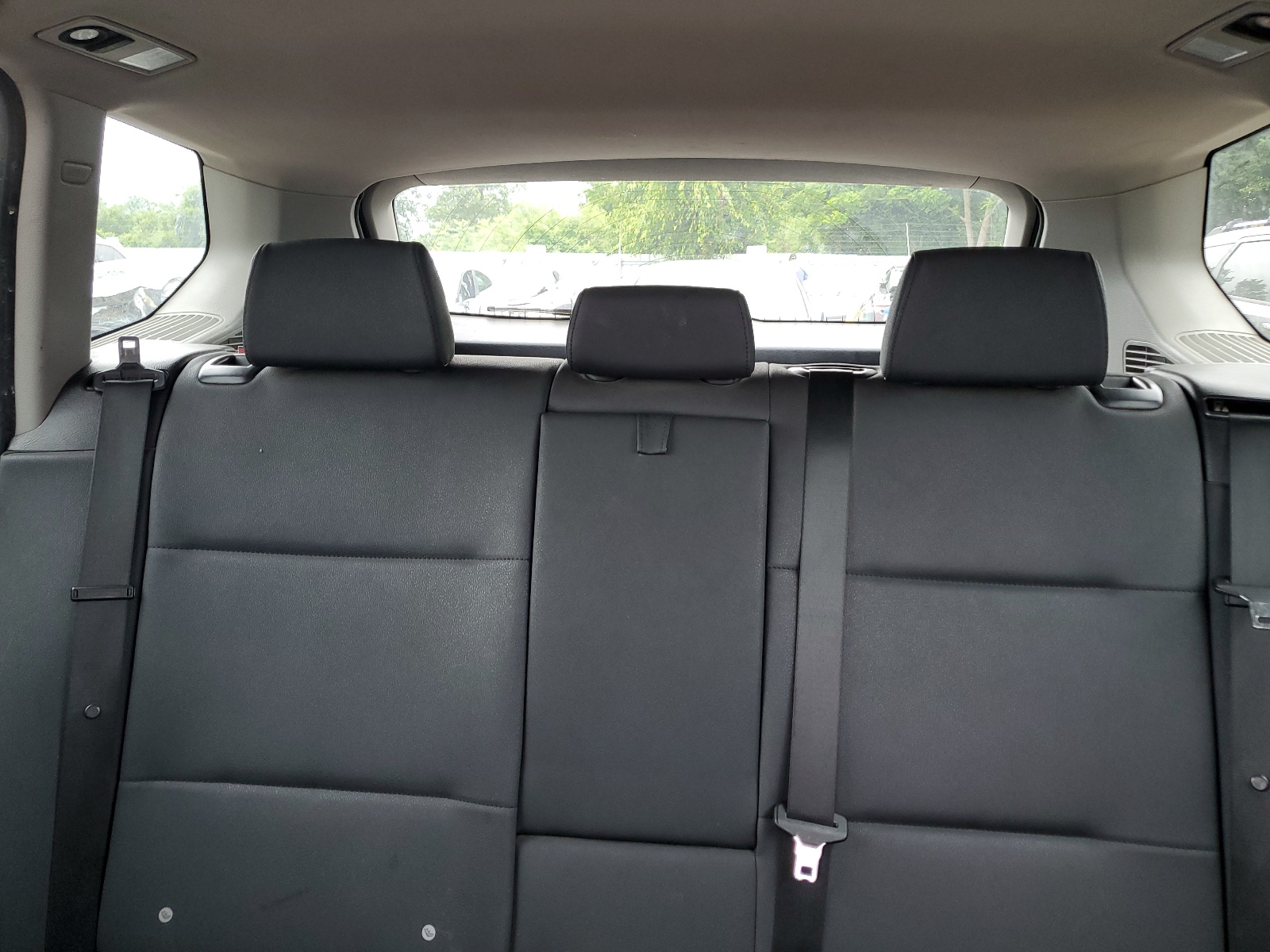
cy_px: 476
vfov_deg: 53.1
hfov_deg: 67.3
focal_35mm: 26
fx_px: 954
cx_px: 635
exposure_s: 1/60.2
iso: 70
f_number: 1.5
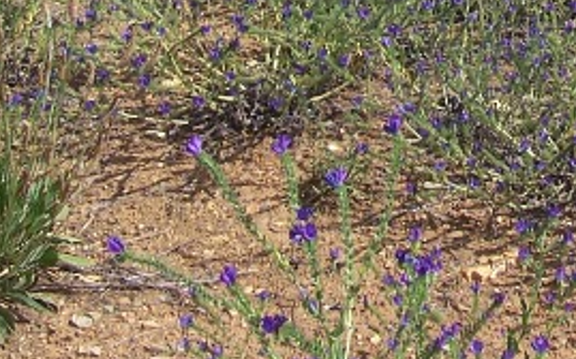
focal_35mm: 120
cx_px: 600
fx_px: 1883
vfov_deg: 10.4
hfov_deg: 16.9
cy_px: -220
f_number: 5.6
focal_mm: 6.3
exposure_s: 1/350
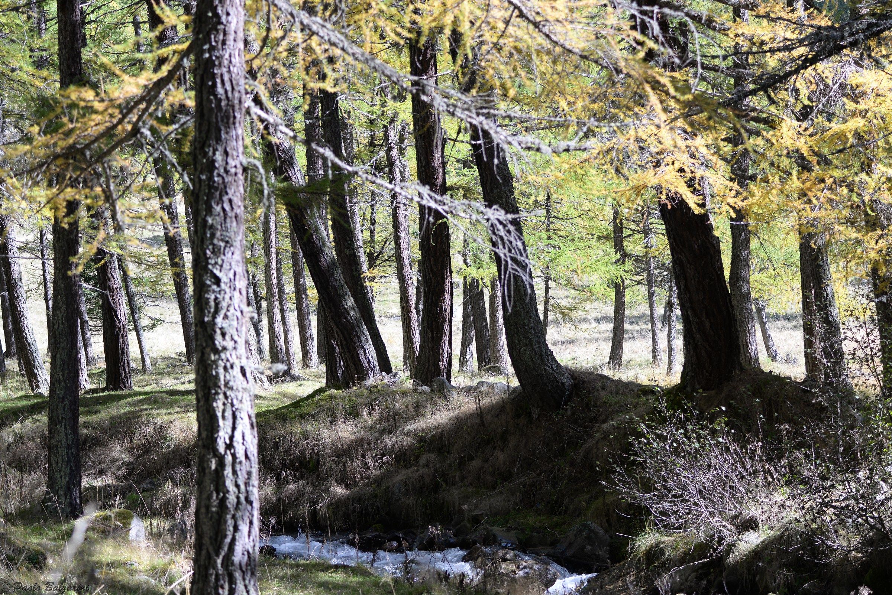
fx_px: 2776
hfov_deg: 18.3
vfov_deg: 12.2
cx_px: 446
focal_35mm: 112
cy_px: 298
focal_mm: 112
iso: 220
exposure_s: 1/125
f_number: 6.3
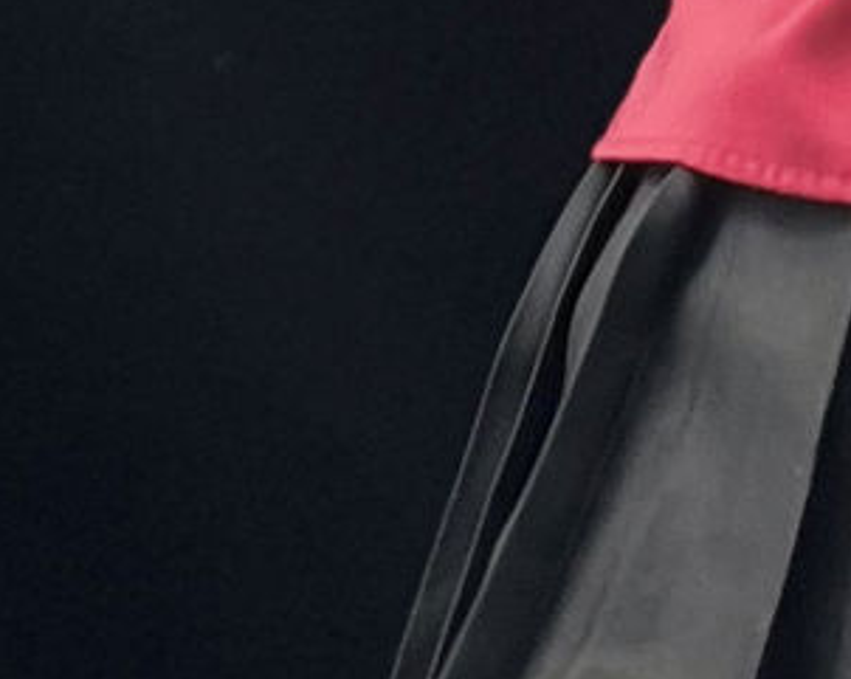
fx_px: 5083
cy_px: 1200
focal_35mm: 202
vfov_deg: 7.4
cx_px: 1200
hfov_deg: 9.4
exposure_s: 1/69
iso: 125
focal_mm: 5.7
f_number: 1.5
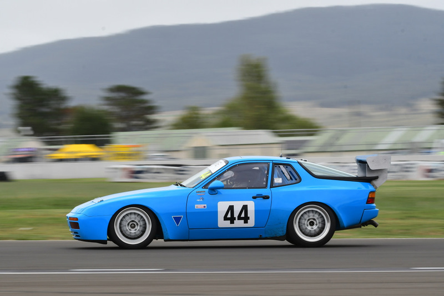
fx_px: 3701
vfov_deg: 4.6
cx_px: 222
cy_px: 148
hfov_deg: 6.9
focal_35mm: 300
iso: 320
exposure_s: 1/160
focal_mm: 200
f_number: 13
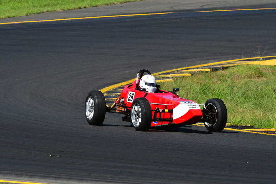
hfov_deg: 4.2
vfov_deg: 2.8
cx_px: 138
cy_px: 92
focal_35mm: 495
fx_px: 3794
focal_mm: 330
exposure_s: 1/640
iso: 400
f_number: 11
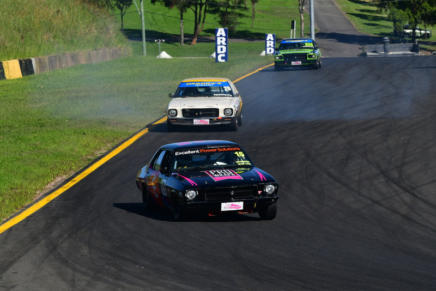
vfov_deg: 4.6
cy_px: 146
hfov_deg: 6.9
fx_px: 3634
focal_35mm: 300
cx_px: 218
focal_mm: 200
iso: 400
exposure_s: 1/640
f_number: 13
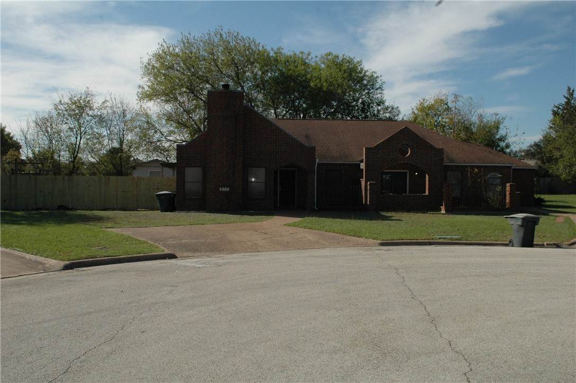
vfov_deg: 39.9
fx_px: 527
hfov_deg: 57.3
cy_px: 192
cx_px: 288
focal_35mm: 33
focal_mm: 22
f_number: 14
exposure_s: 1/500
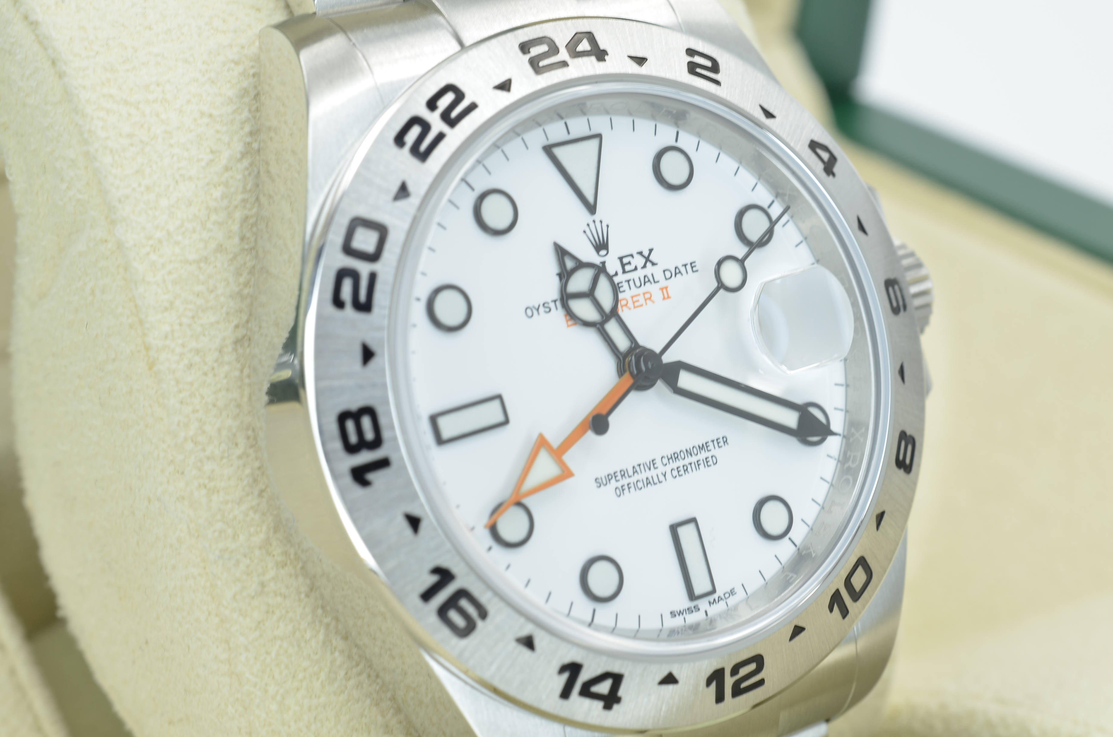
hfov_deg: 33.5
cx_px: 556
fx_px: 1851
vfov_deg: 22.5
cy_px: 368
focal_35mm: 60
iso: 125
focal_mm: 40
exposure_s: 1/13
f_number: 13
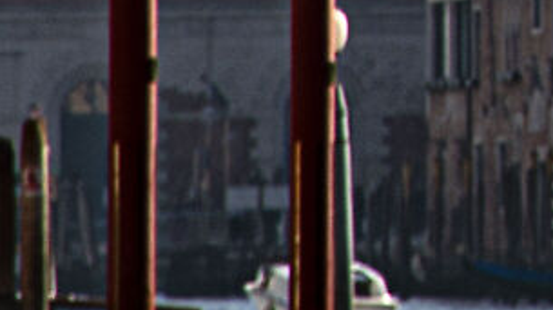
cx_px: 1523
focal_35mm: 990
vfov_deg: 1.2
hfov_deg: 2.2
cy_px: -687
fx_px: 14505
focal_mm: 120
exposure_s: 1/200
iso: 125
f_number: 14
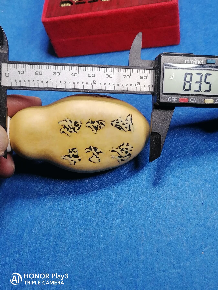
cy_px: 145
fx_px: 361
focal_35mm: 43
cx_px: 109
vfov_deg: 43.9
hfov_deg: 33.6
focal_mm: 5.4
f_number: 1.8
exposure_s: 1/120
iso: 320
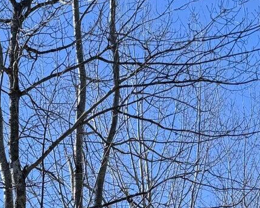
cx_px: -166
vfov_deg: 11.6
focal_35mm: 116
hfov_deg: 15.0
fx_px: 893
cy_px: 446
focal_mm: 6.86
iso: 80
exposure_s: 1/3597
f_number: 1.78
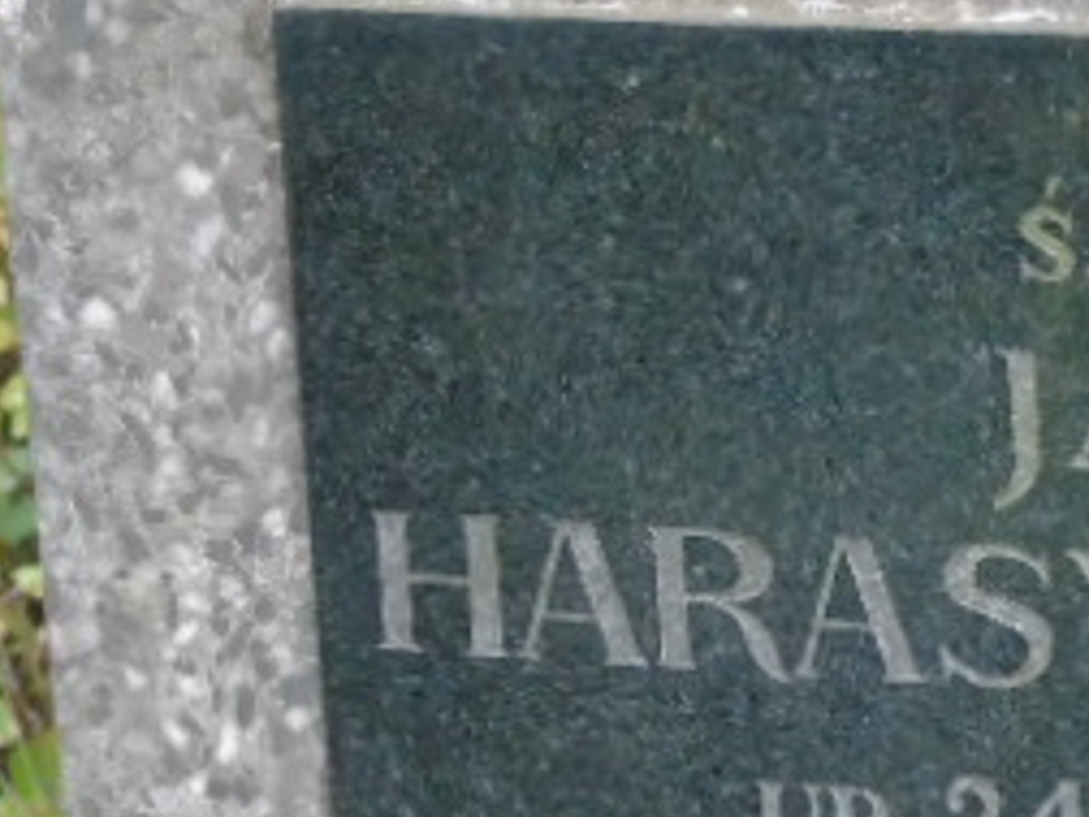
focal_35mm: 411
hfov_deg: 4.8
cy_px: 873
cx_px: 1266
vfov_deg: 3.6
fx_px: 12930
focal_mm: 29
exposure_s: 1/50
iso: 800
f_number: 4.9
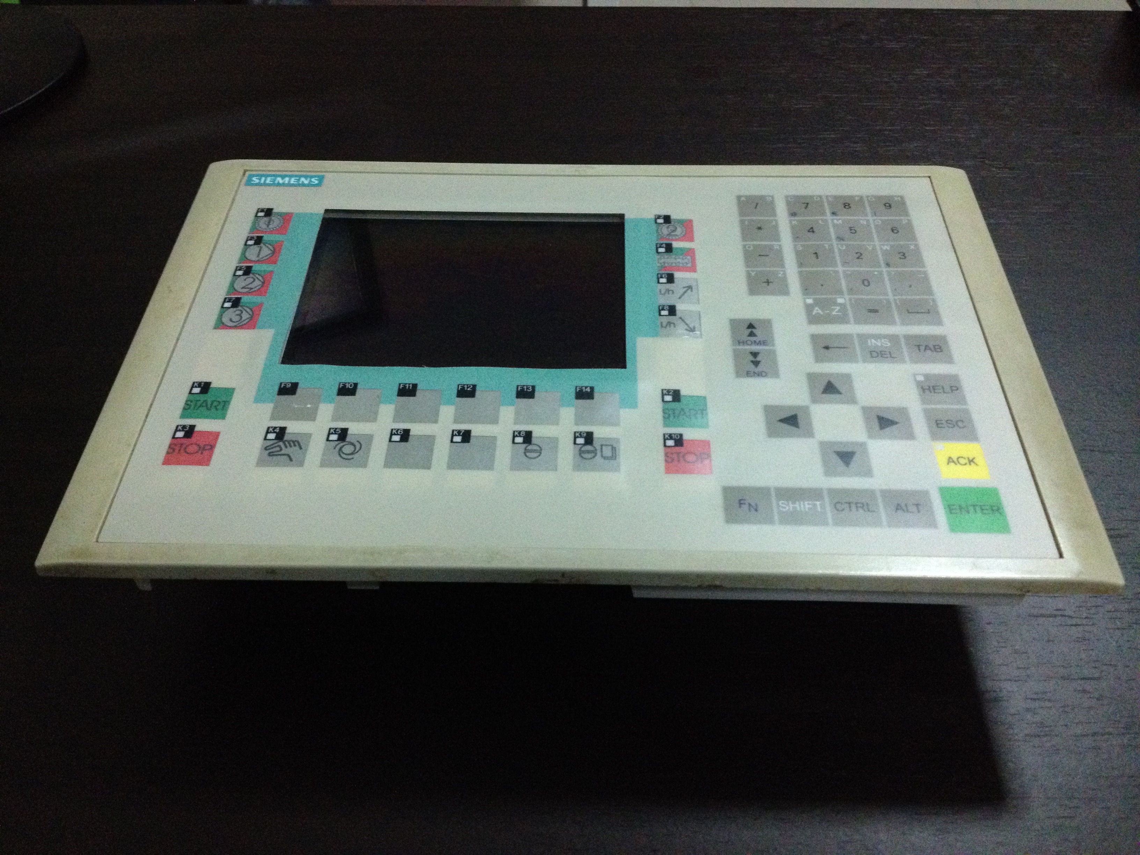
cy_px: 428
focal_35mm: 35
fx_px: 1153
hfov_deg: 52.6
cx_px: 570
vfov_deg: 40.7
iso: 400
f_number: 2.4
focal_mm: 4.28
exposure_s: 1/17
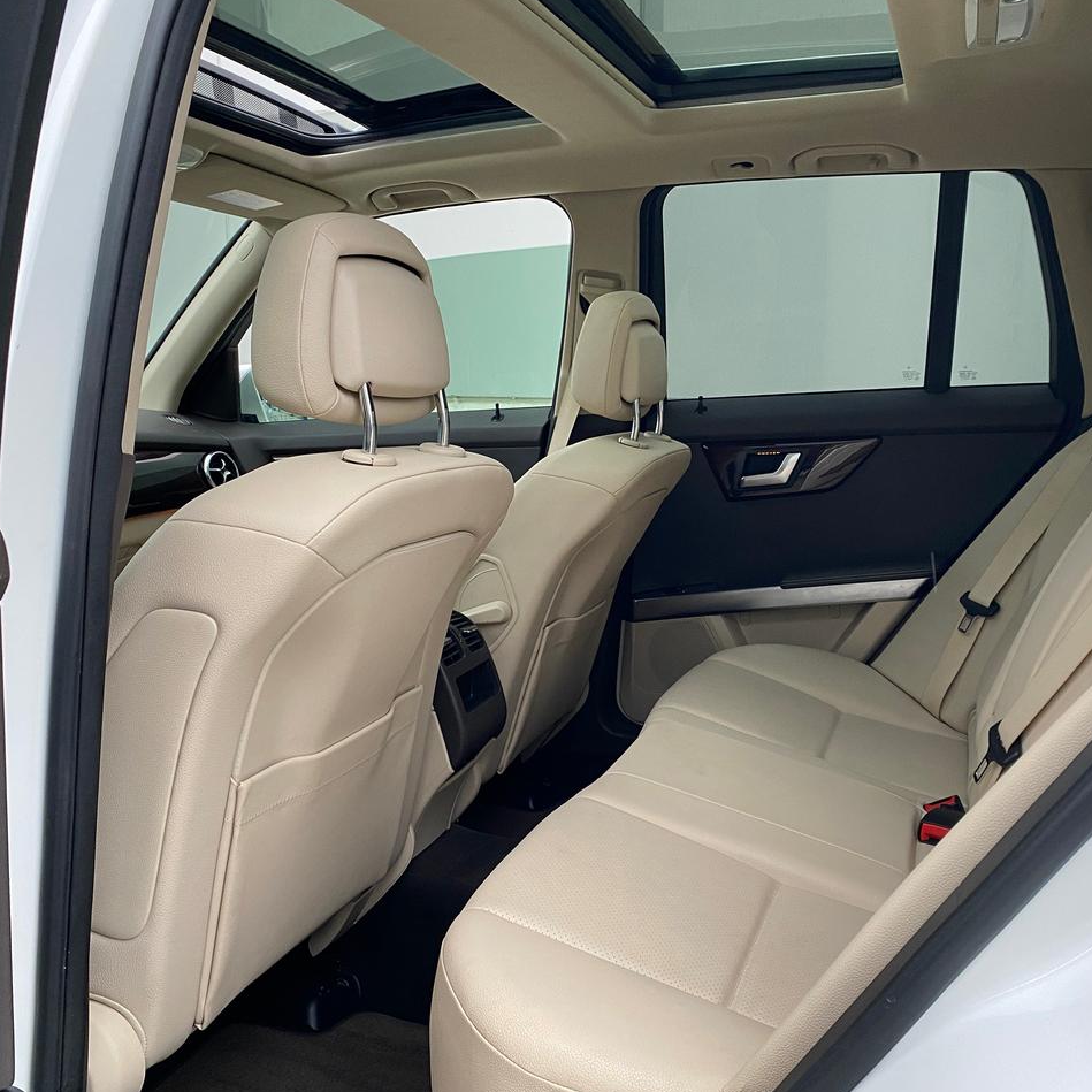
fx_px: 1106
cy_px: 547
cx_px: 626
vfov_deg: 52.5
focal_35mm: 31
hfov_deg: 52.3
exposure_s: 1/60
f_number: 1.8
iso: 160
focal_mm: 4.25
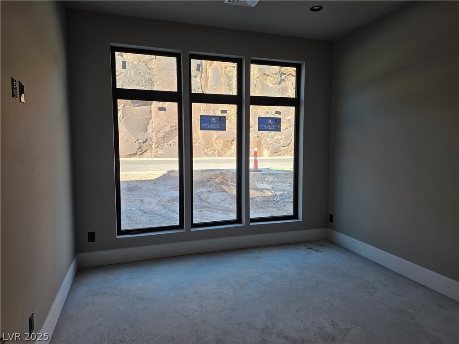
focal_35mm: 23
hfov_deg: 73.9
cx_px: 230
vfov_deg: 58.9
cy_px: 172
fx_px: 305
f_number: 1.7
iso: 32
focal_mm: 6.25
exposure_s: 1/180
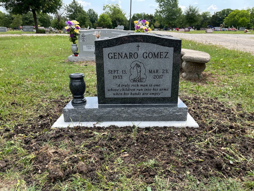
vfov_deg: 53.1
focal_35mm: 26
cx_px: 127
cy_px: 96
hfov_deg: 67.3
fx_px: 191
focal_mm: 5.1
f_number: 1.6
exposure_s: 1/1647
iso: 50
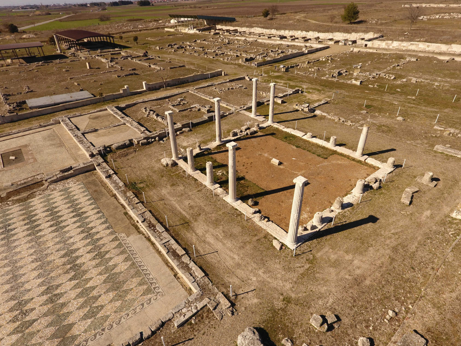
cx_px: 230
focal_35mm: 20
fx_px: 266
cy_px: 173
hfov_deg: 81.7
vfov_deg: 66.0
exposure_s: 1/1199
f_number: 2.8
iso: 100
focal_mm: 3.61
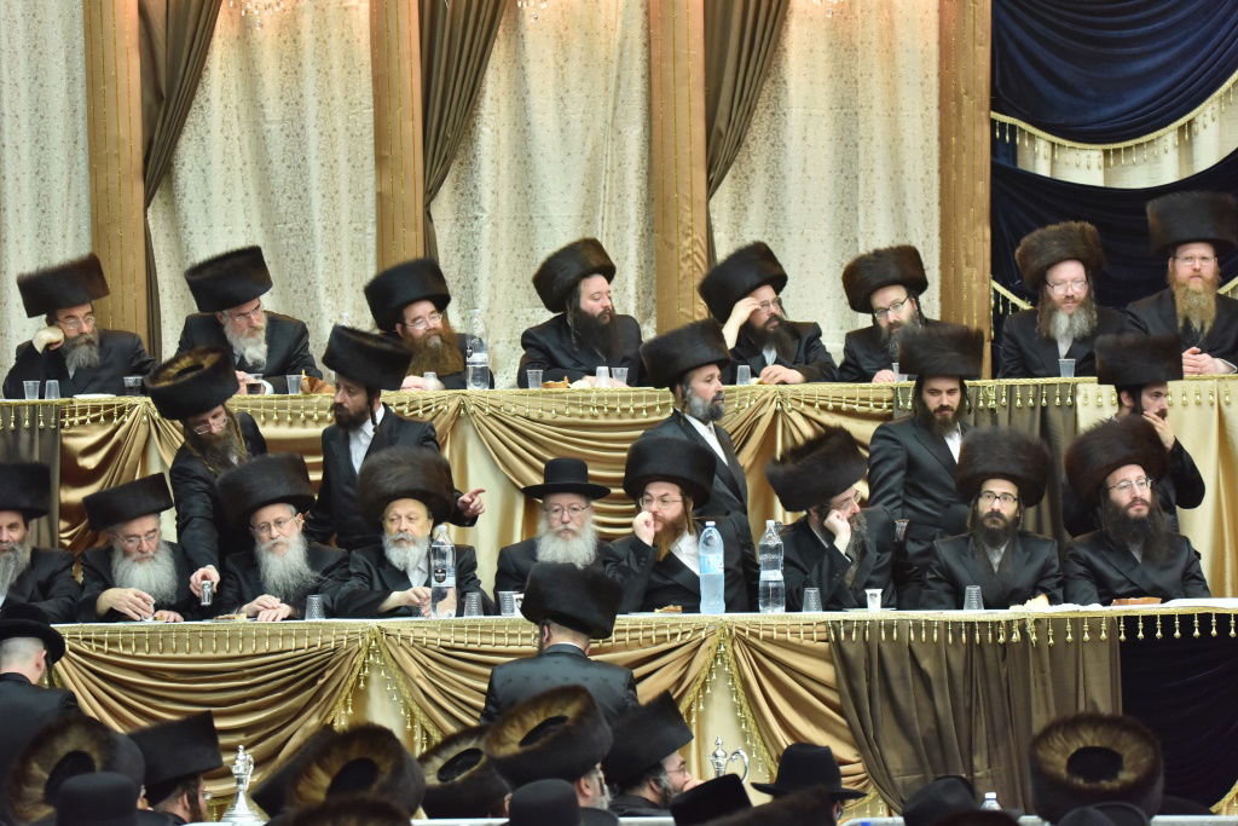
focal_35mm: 150
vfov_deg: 9.2
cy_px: 413
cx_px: 619
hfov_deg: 13.7
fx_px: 5159
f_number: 5
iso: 2000
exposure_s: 1/160
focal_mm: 150
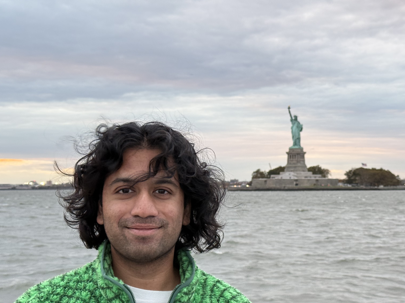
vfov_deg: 22.9
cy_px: 197
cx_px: 247
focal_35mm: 64
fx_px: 749
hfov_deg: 30.2
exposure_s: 1/60
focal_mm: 6.76
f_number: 1.78
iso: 125
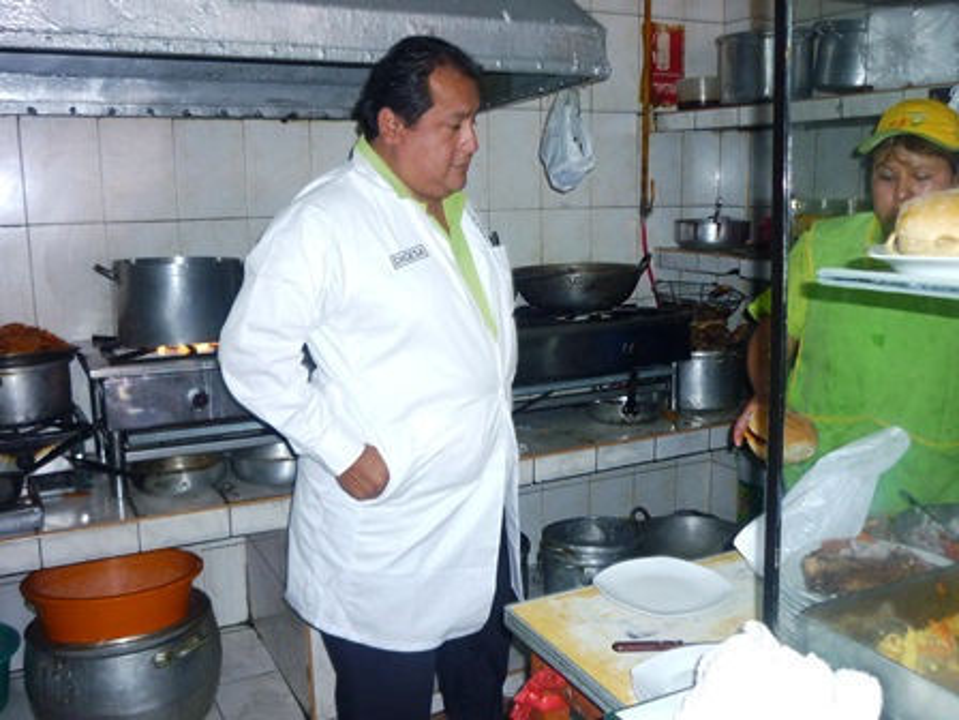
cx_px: 480
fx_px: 914
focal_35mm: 33
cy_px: 360
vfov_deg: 42.9
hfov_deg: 55.4
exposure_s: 1/30
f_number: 2.8
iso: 160
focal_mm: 5.5
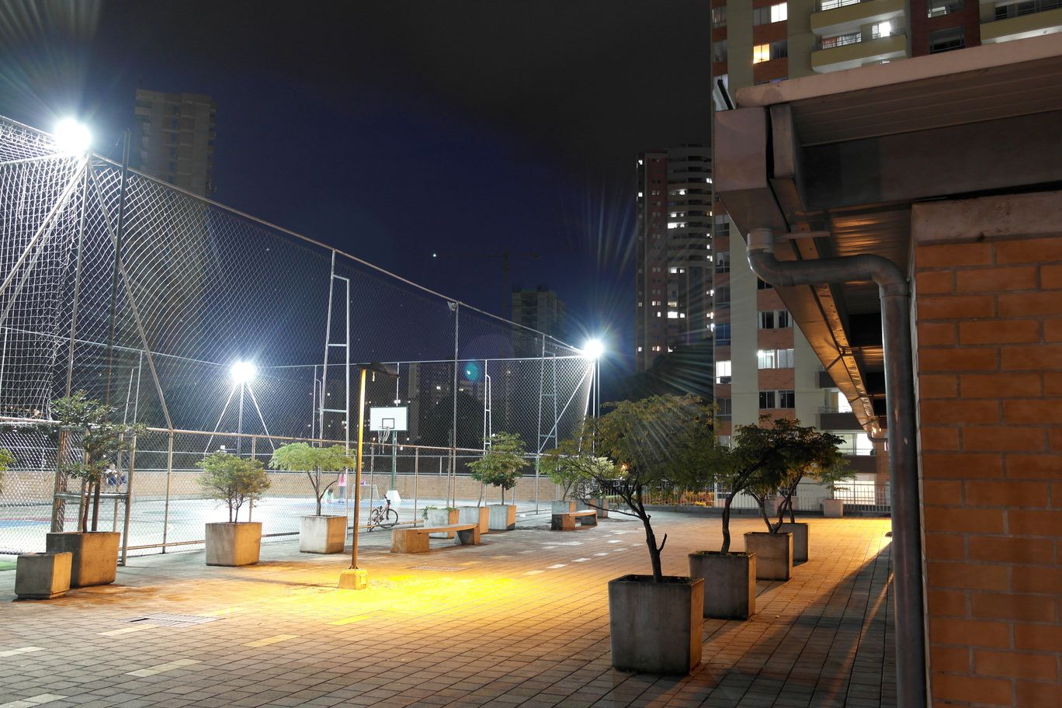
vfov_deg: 43.6
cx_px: 531
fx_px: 885
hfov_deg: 61.9
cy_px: 354
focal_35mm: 30
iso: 400
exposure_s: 1.3
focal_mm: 20
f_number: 3.5
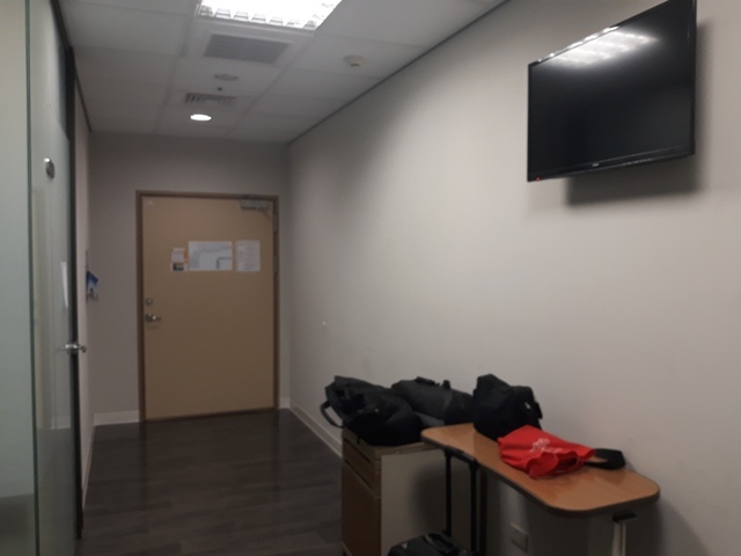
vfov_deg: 51.4
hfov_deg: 65.3
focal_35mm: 27
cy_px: 278
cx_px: 370
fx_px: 578
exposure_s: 1/40
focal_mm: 3.71
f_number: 1.7
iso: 100
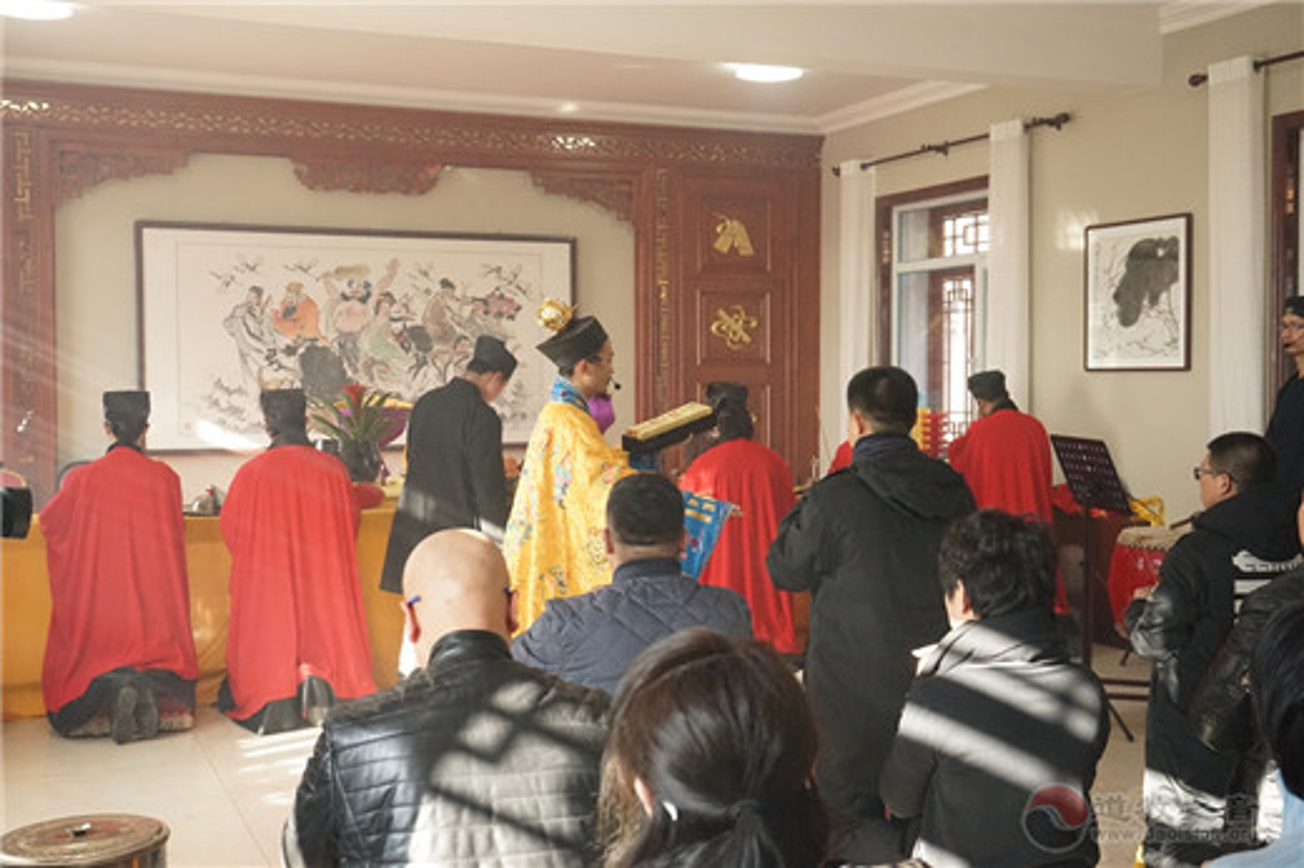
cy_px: 434
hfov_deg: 48.5
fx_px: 1448
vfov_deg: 33.4
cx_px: 652
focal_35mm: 40
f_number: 7.1
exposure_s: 1/320
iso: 6400
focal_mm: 40
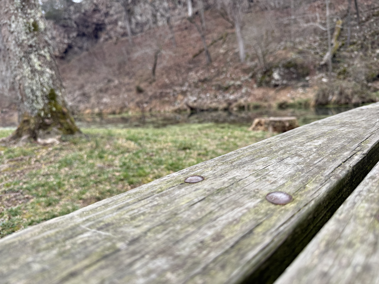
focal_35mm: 24
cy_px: 142
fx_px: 263
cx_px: 190
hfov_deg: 71.6
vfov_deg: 56.8
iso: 80
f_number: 1.78
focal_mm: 6.76
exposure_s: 1/1018
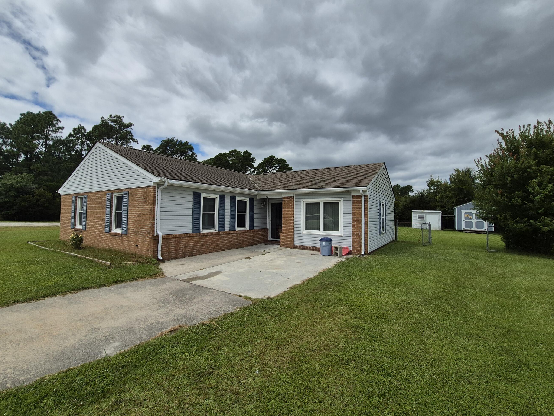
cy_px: 209
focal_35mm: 15
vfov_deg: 81.7
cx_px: 263
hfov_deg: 98.1
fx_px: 240
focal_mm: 1.74
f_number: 2.2
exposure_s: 1/4144
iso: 50
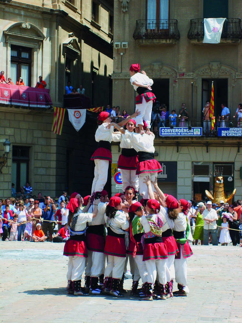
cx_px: 121
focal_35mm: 105
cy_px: 162
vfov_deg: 18.7
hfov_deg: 14.1
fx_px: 979
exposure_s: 1/250
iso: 50
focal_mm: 17.4
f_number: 4.9
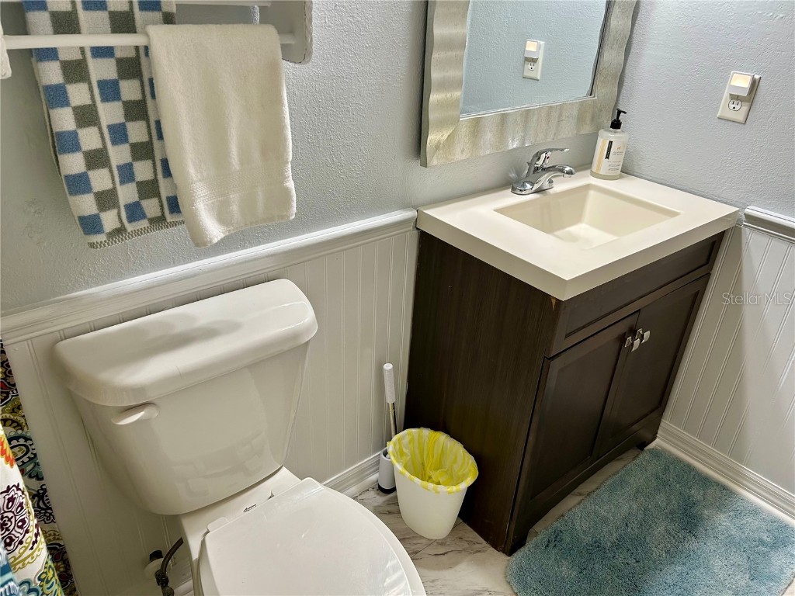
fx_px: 597
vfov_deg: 53.1
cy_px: 298
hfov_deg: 67.3
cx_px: 398
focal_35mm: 26
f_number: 1.5
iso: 125
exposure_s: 1/120
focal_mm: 5.7
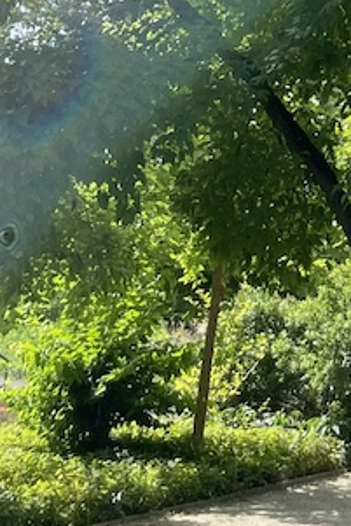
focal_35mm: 115
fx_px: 1680
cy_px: -446
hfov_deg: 11.3
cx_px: 562
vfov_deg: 15.2
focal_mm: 4.2
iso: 32
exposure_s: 1/1043
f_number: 1.6
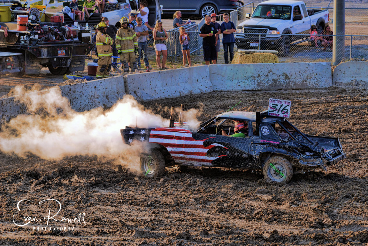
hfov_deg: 8.2
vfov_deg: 5.5
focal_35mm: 250
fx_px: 2555
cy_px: 123
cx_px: 184
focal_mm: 250
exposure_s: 1/400
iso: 800
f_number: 9
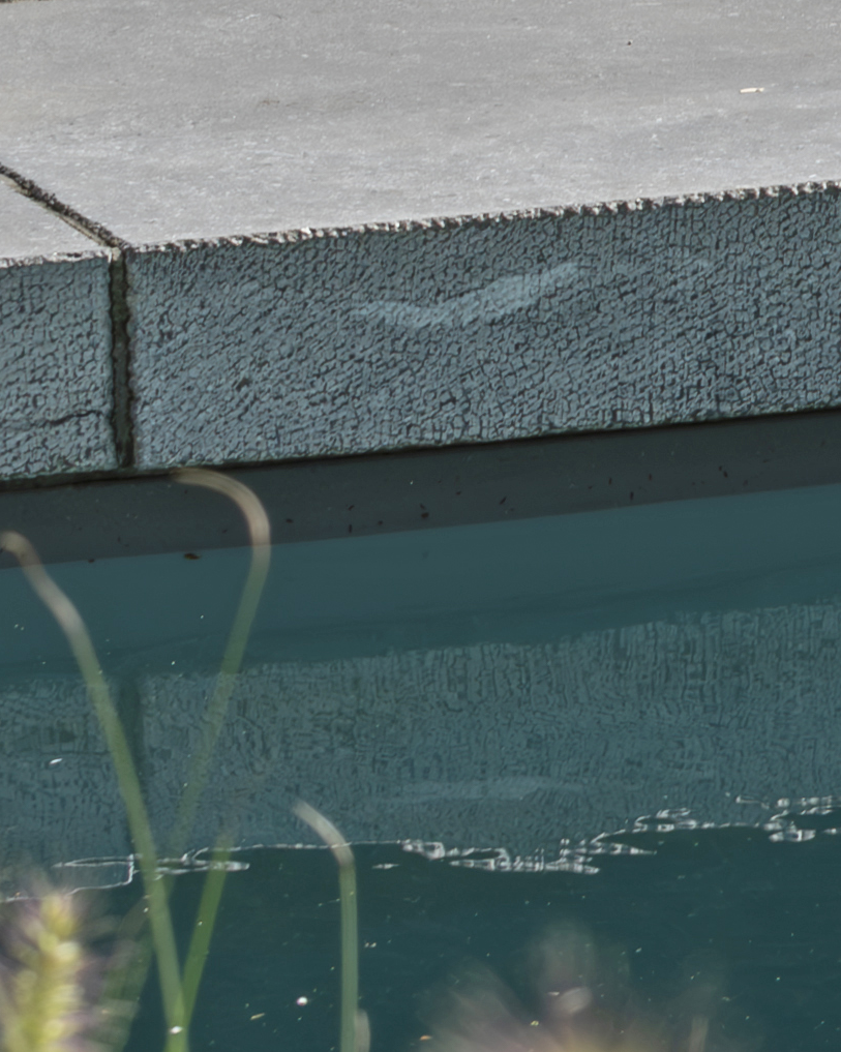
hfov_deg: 3.9
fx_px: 12015
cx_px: 1993
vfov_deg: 5.0
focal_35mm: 386
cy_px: -746
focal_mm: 70
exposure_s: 1/160
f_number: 13
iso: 160
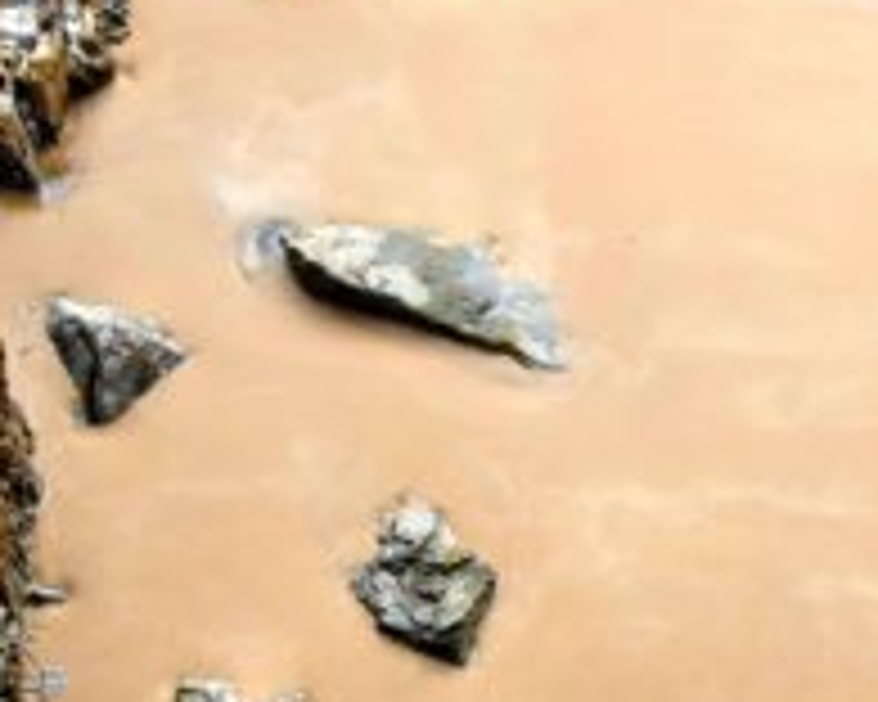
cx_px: 716
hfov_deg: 17.2
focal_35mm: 111
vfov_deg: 13.7
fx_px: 2884
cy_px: 682
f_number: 8
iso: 280
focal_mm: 24
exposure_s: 1/250
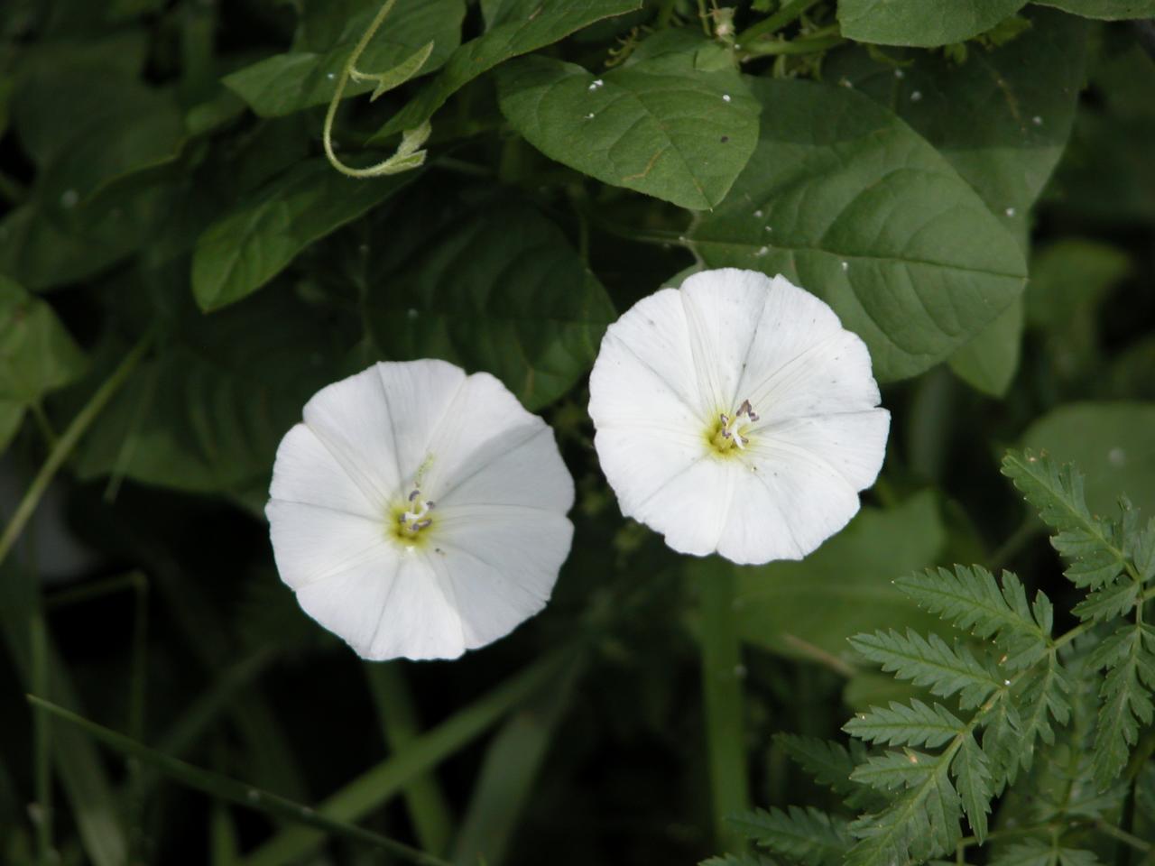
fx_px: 9343
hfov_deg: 7.1
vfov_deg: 5.3
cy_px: 433
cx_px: 578
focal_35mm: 280
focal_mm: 71.2
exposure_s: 1/631
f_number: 4.2
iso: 100
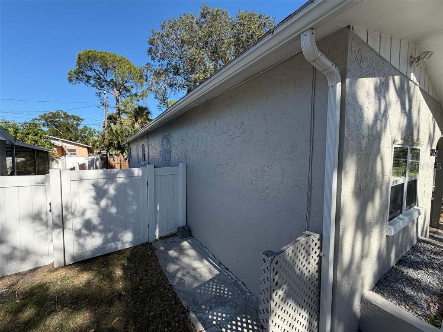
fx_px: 179
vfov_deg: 85.7
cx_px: 222
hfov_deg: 102.1
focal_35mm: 14
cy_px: 166
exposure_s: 1/751
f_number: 2.2
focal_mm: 2.22
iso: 40
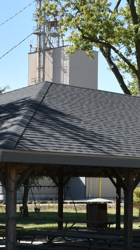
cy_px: 189
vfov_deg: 22.2
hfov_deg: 12.6
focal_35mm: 95
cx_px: 139
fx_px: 628
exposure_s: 1/200
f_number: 7.1
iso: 100
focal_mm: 20
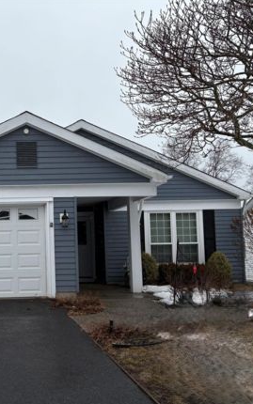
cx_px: 10
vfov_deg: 48.1
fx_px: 452
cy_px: 223
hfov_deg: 29.5
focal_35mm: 41
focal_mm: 5.96
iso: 50
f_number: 1.6
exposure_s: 1/1239
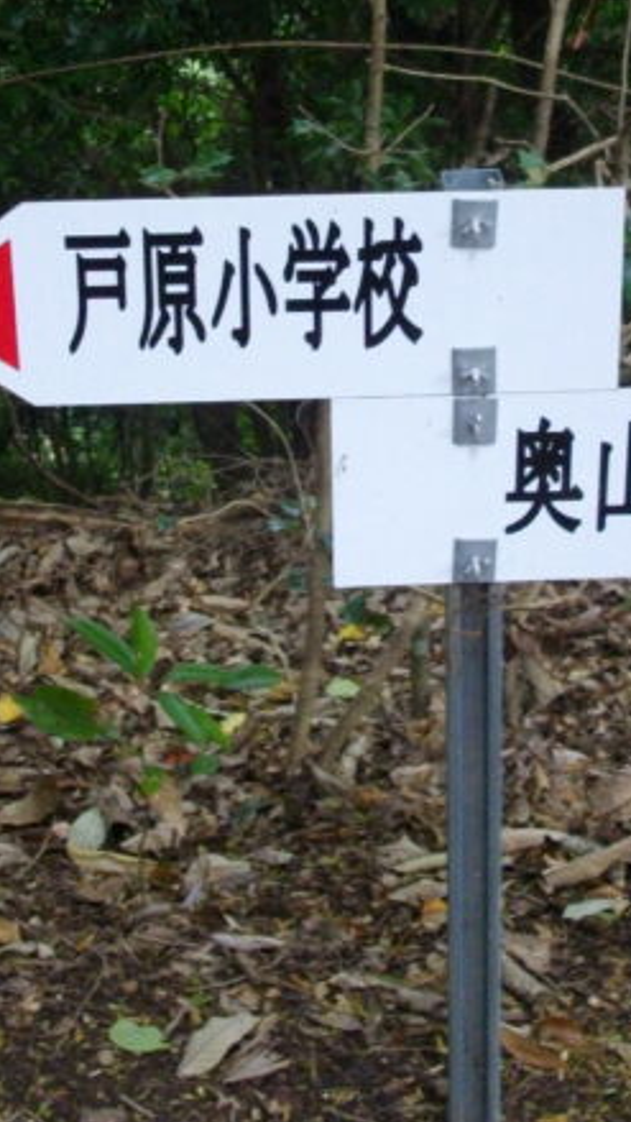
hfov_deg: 12.9
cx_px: 281
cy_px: 325
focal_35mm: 94
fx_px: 2795
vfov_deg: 22.5
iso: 200
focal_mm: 6.2
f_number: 2.8
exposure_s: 1/60
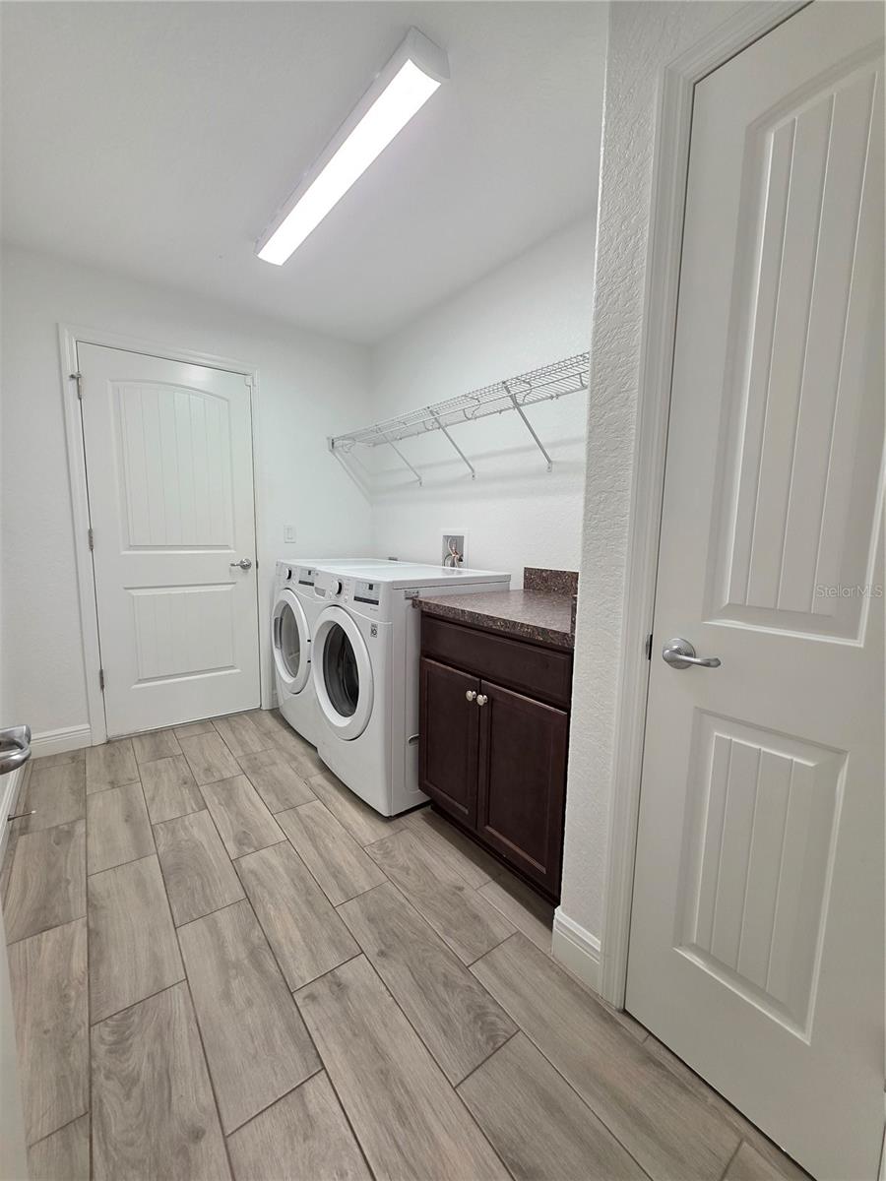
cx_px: 443
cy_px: 590
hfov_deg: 89.9
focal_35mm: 13
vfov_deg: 106.2
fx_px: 444
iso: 200
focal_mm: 2.2
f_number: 1.9
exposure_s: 1/120
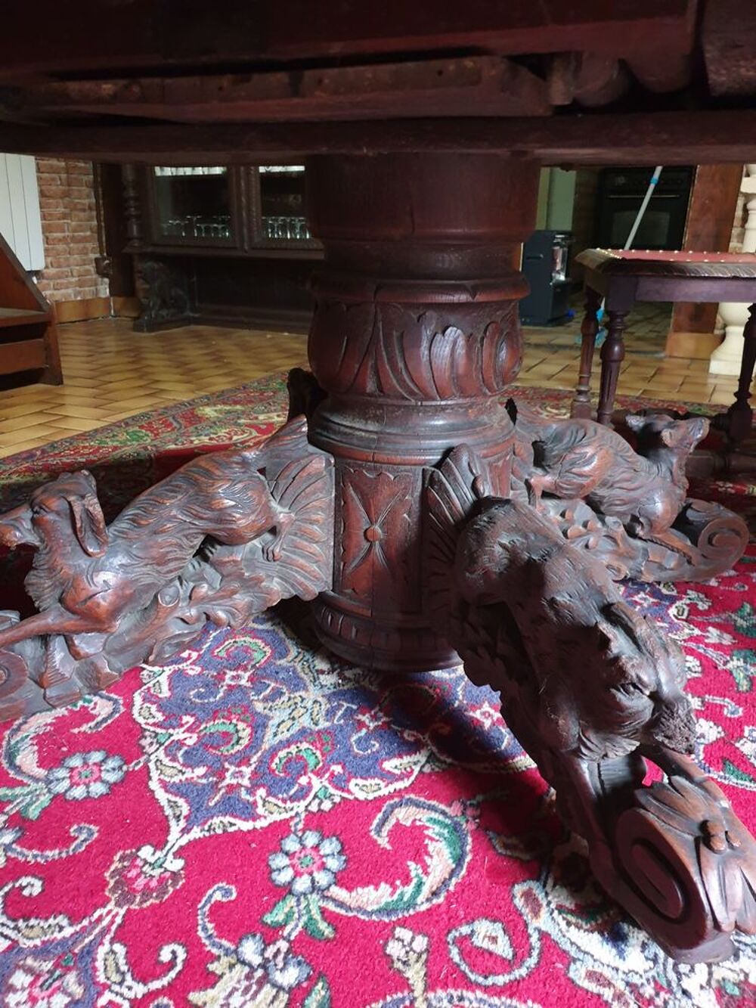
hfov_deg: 53.1
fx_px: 757
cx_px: 378
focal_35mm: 26
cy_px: 504
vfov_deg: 67.3
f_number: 1.5
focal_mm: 4.3
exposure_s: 1/10
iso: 640
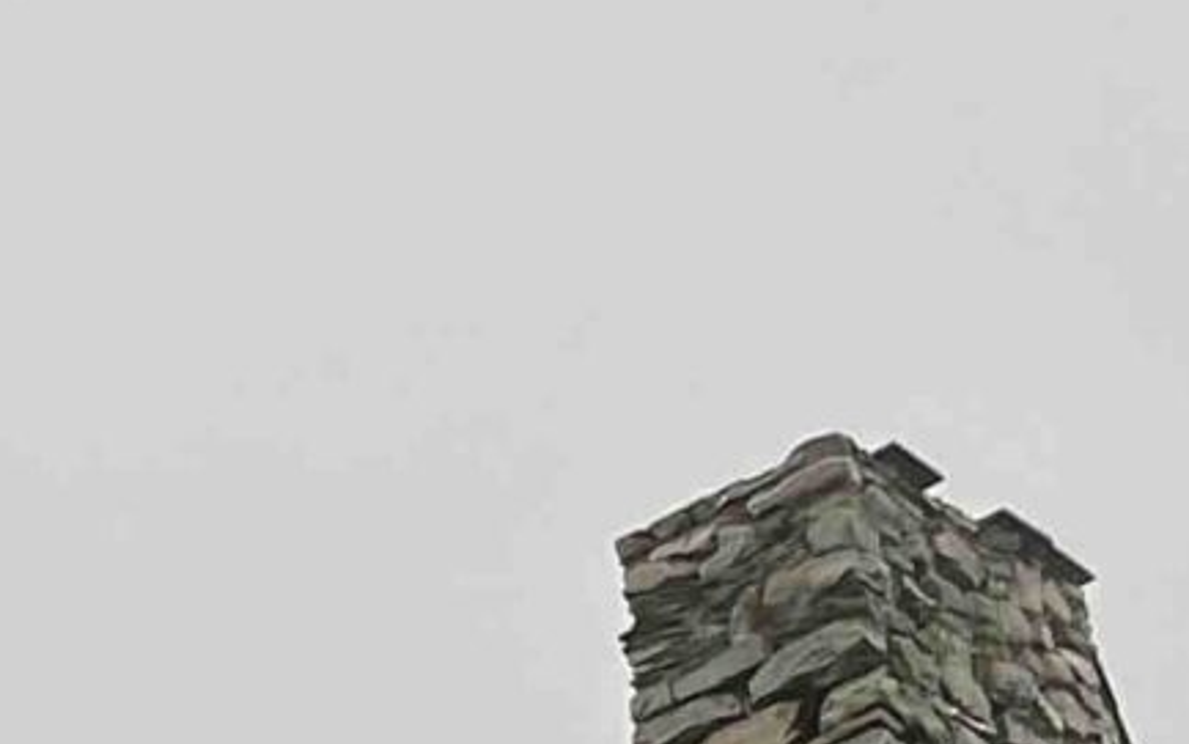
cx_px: -1969
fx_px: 5284
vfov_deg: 6.9
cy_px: 2518
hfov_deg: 10.4
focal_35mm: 163
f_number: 1.6
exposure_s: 1/173
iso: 40
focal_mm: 5.1
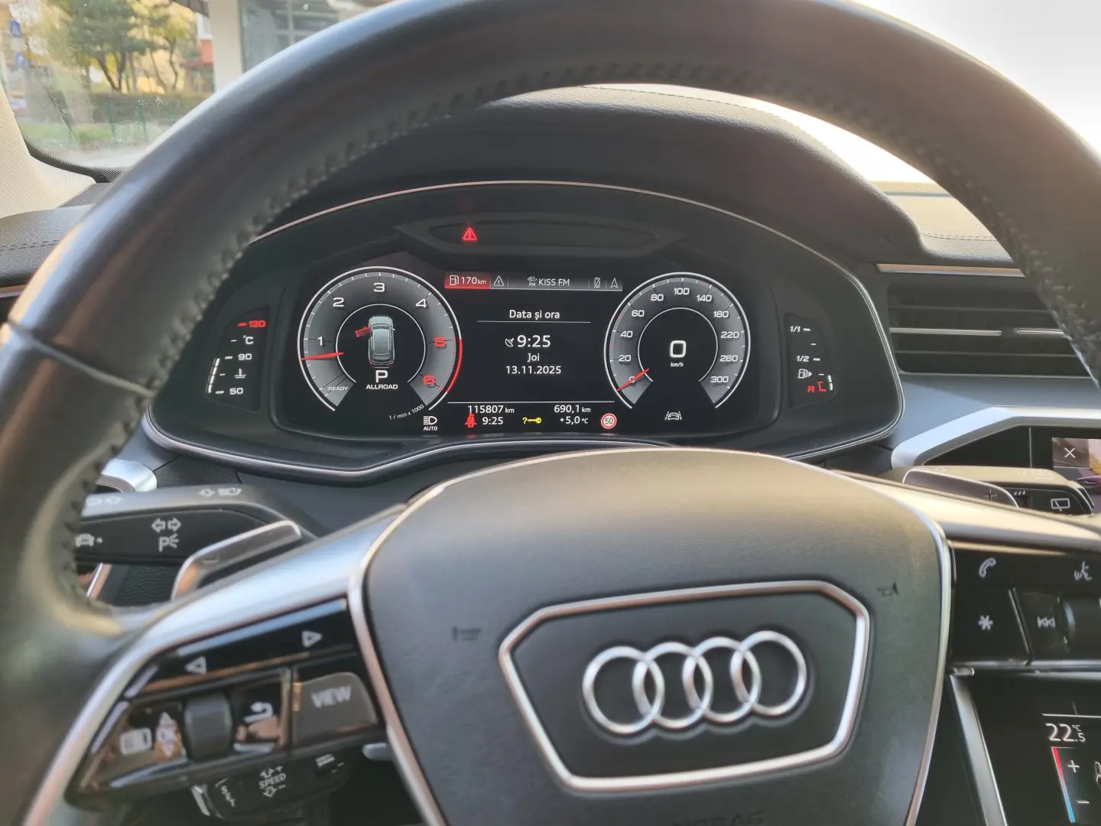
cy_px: 413
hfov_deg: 67.3
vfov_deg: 53.1
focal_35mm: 26
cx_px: 550
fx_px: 827
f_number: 1.8
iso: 160
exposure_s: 1/100
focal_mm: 5.4
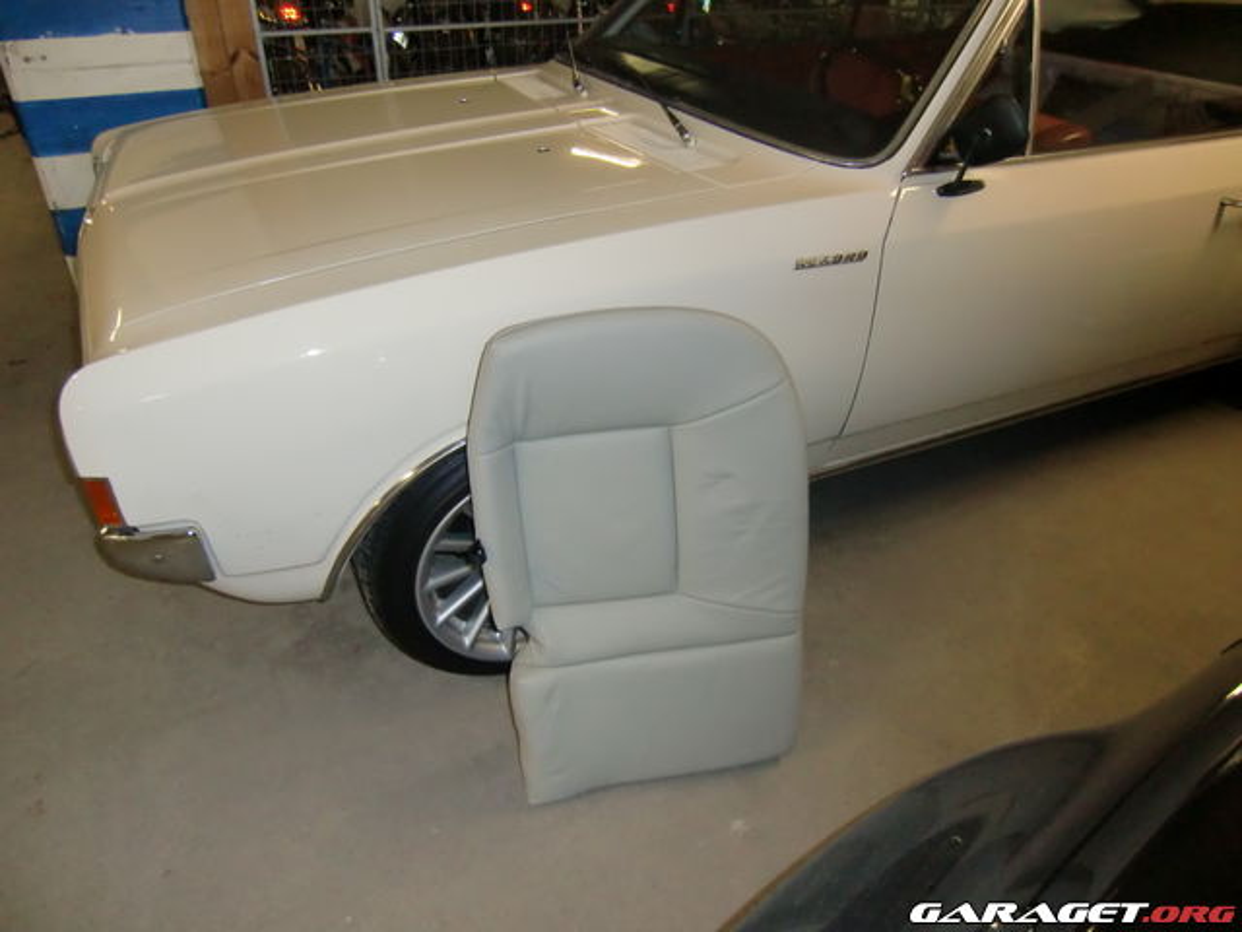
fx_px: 861
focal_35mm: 24
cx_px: 621
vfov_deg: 56.8
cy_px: 466
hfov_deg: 71.6
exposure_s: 1/60
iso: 320
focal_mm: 4.3
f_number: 3.2
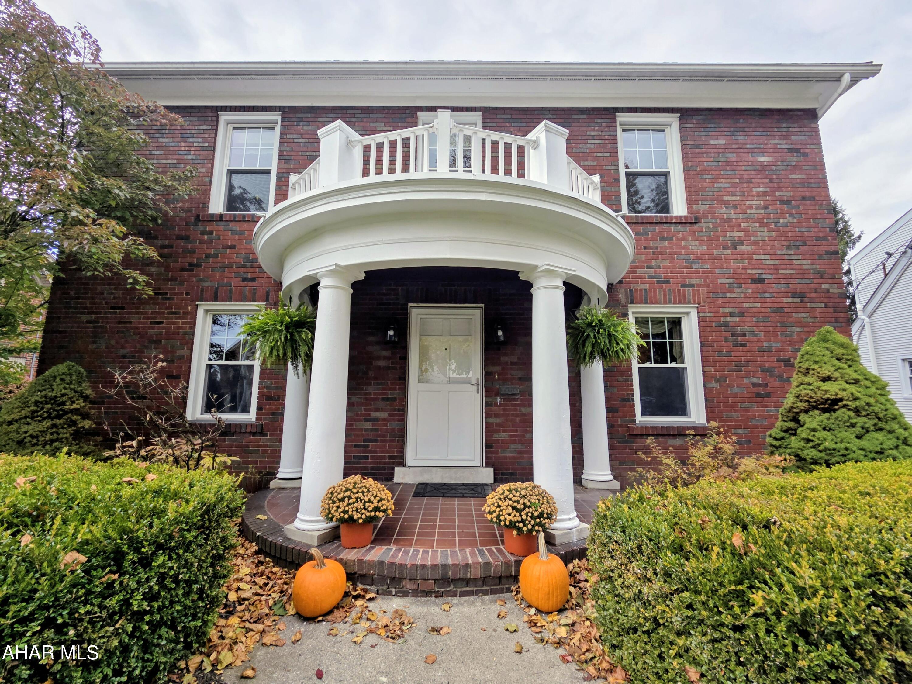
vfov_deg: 89.9
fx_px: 343
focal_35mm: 13
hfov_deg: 106.2
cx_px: 456
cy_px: 342
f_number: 2.2
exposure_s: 1/709
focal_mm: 2.2
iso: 50
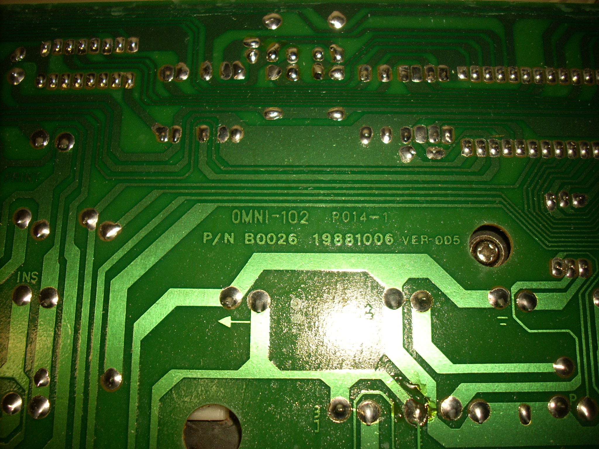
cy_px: 224
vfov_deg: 38.7
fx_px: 640
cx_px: 300
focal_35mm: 37
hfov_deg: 50.1
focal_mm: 6.2
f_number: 2.8
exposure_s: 1/60
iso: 64
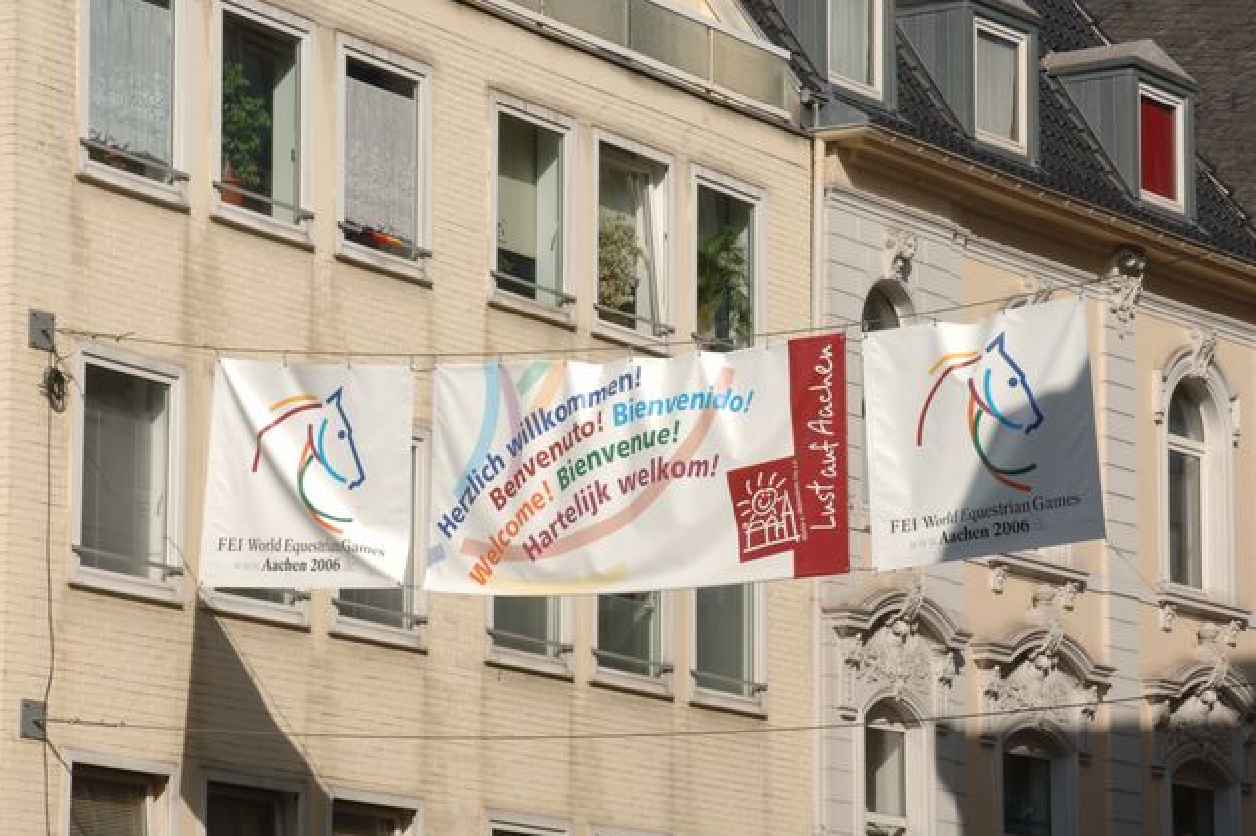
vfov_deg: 9.2
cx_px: 625
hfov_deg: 13.8
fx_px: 5196
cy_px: 419
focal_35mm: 149
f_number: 25
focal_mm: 98
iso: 200
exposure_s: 1/125
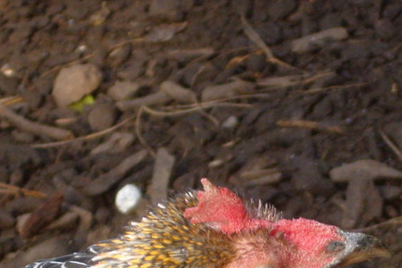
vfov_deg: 4.5
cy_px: 344
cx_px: 271
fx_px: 3393
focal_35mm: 304
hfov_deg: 6.8
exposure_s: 1/60
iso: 183
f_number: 5.1
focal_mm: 22.2
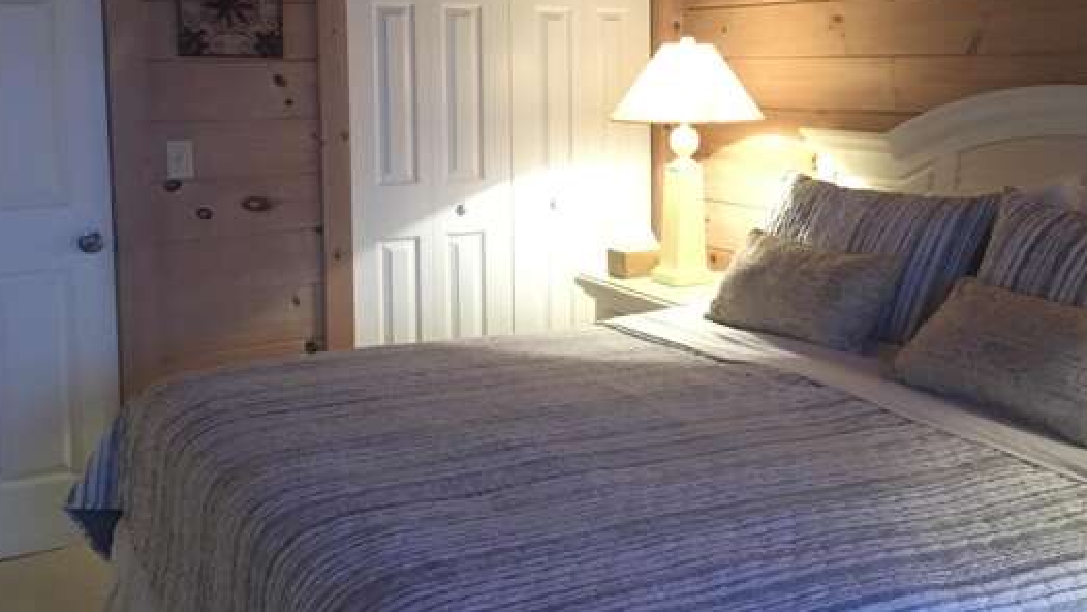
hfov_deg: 49.1
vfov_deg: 28.8
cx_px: 658
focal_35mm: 41
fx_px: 1182
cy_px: 186
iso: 320
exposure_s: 1/15
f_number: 2.2
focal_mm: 4.15
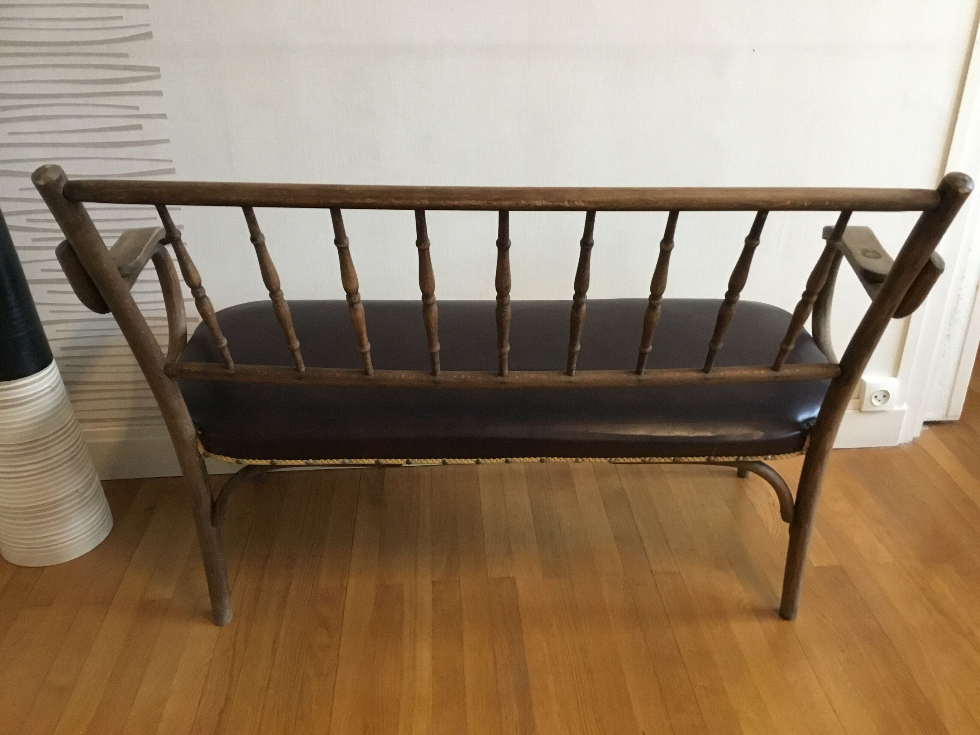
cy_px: 368
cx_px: 490
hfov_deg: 58.4
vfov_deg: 45.4
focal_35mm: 31
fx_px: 878
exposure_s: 1/25
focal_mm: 3.3
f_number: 2.4
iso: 250
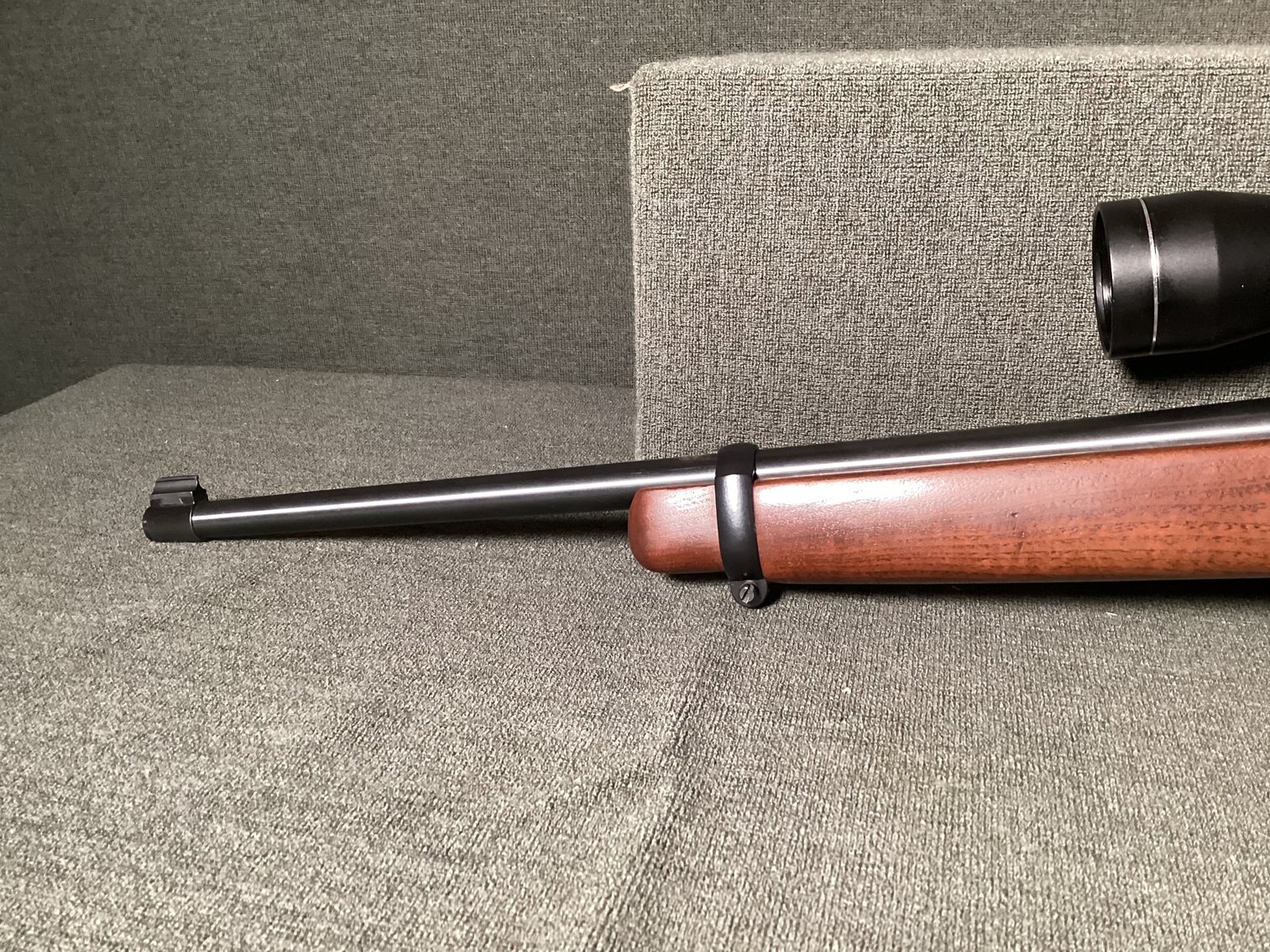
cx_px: 635
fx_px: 1137
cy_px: 476
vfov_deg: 45.4
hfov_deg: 58.3
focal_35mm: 31
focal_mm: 3.3
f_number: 2.4
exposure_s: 1/40
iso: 250
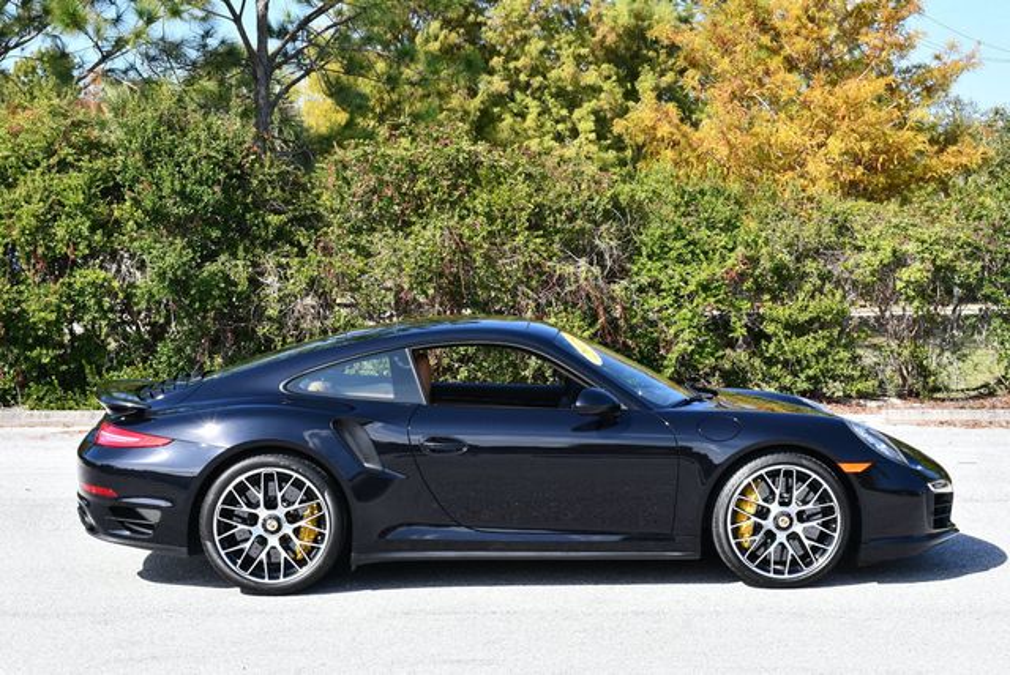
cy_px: 338
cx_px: 505
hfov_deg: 28.8
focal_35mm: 70
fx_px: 1966
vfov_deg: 19.5
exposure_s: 1/250
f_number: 8
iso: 180
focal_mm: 35
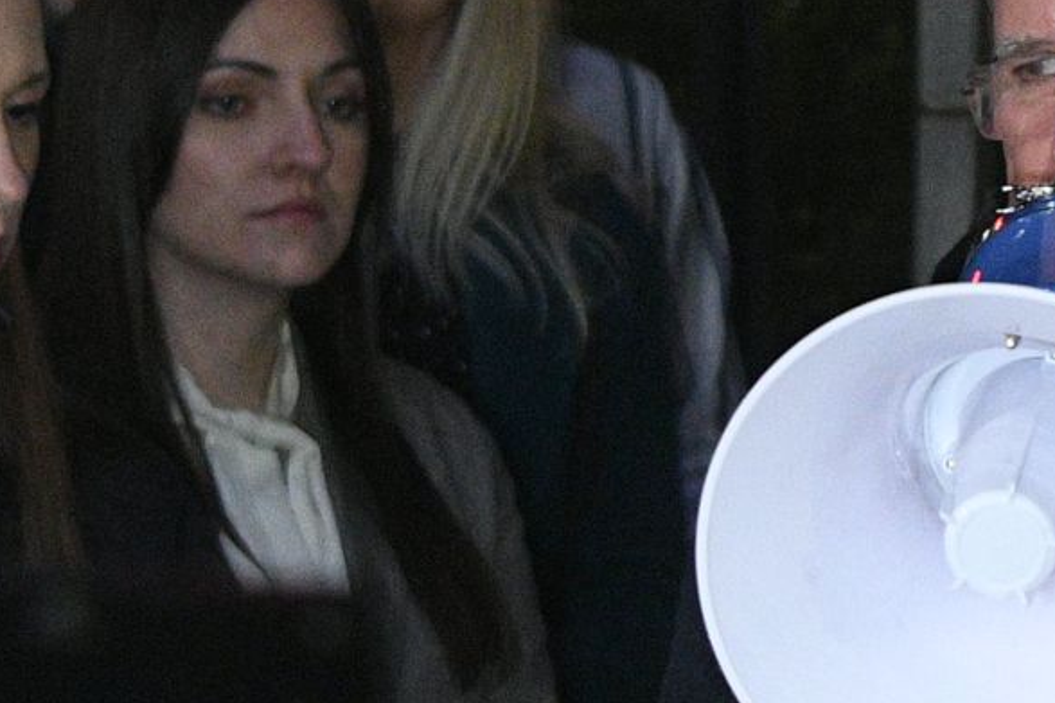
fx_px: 7588
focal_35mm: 259
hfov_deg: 7.9
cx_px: 1168
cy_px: -58
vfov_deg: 5.3
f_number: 2.8
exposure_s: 1/30
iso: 3200
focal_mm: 38
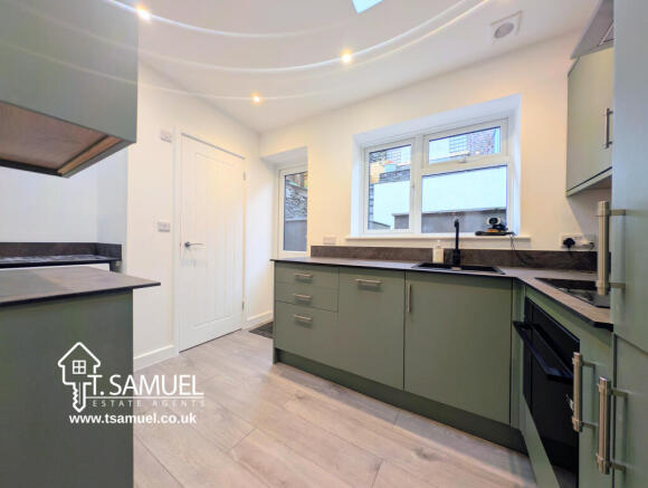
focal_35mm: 12
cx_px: 324
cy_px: 244
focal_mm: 2.23
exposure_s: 1/70
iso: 41
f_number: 1.95
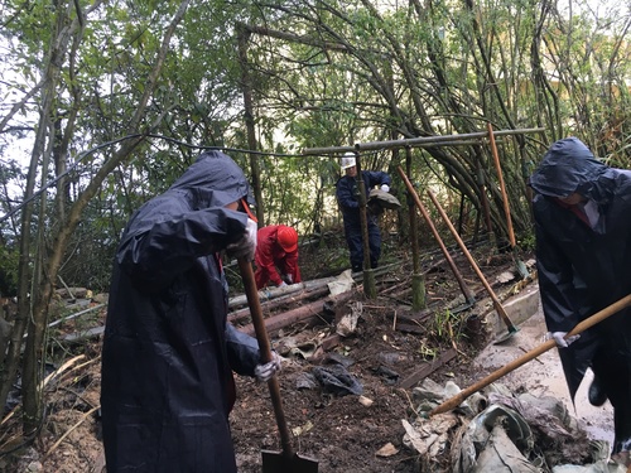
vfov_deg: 48.2
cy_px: 236
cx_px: 316
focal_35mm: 29
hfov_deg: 61.7
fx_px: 529
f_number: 2.2
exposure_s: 1/33
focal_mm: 4.15
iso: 40
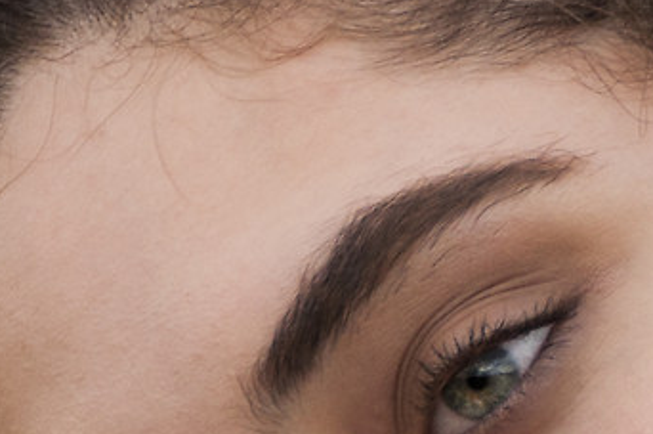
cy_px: 568
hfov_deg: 0.9
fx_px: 43834
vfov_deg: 0.6
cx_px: 510
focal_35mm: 2420
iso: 200
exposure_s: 1/400
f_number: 5.3
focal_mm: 230
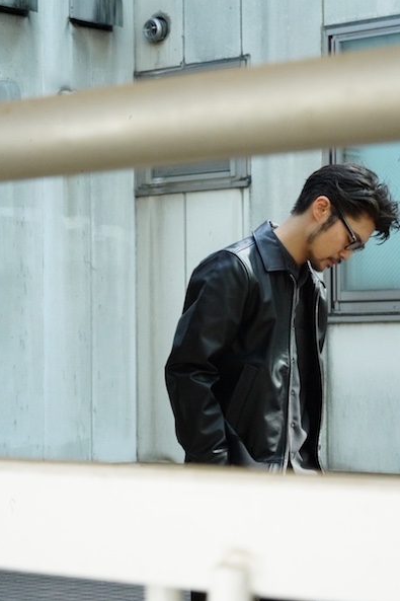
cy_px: 301
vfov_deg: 19.3
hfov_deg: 12.9
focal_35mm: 106
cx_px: 198
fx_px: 1768
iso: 16000
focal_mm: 105
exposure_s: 1/400
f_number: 22
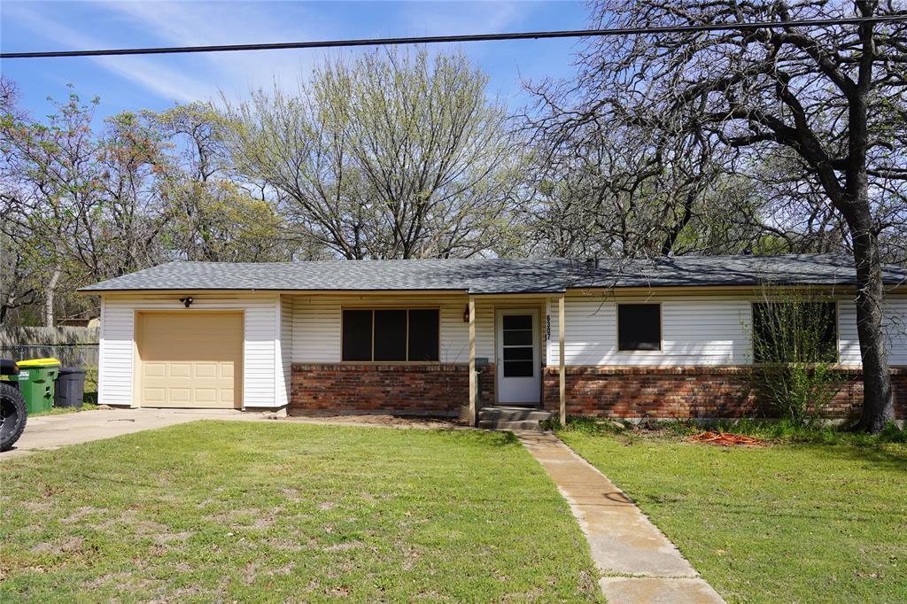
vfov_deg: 46.4
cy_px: 302
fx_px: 705
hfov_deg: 65.5
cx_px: 454
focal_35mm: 28
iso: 100
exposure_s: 1/125
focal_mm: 28
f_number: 10
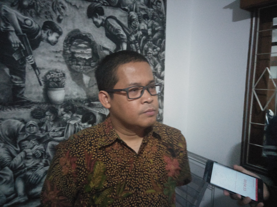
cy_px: 104
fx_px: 160
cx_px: 138
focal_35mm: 20
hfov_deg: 81.7
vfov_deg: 66.0
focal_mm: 3.46
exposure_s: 1/14
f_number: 2.2
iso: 1009
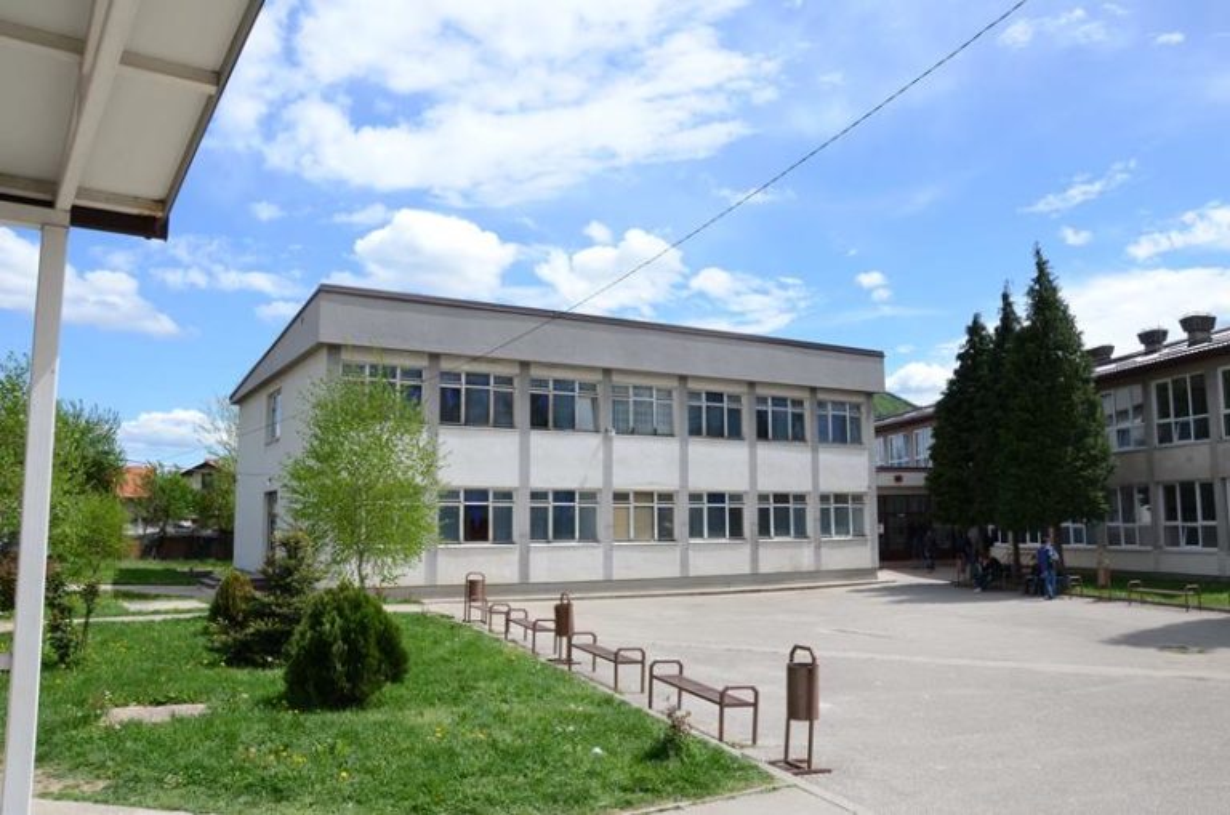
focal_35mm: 27
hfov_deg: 67.5
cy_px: 408
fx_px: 921
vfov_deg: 47.8
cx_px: 615
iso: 200
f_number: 9
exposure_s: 1/320
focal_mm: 18
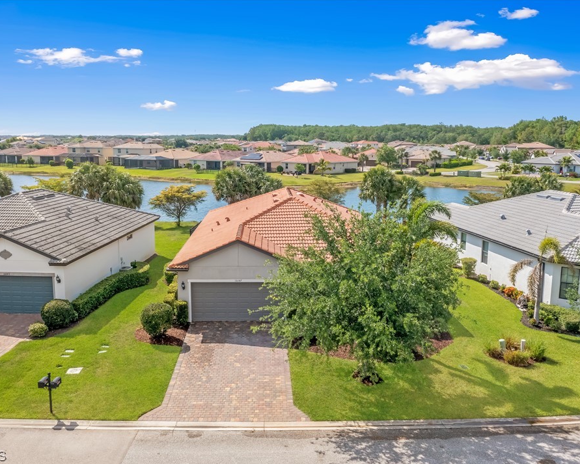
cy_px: 234
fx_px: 549
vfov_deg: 45.8
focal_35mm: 32
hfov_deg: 55.7
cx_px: 283
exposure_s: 1/640
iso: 100
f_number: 6.3
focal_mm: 10.26
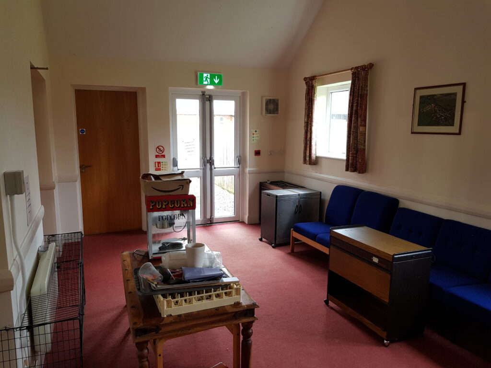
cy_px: 184
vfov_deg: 53.1
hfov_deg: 67.3
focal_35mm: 26
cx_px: 246
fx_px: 369
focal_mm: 4.3
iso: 64
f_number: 1.7
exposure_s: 1/50
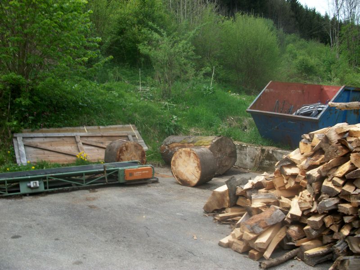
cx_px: 180
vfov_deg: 45.4
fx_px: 322
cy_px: 135
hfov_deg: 58.4
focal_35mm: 31
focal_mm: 5.7
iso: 80
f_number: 8.8
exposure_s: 1/65.5
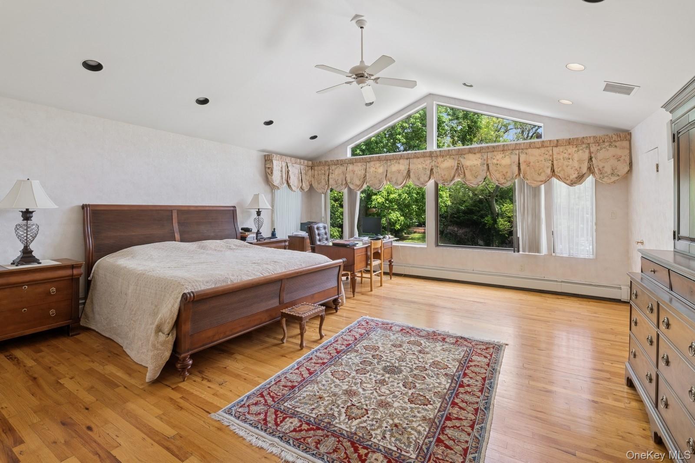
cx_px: 348
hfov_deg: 100.4
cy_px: 232
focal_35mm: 15
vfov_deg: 77.3
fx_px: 290
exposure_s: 1/30
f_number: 14
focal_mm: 15
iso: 640
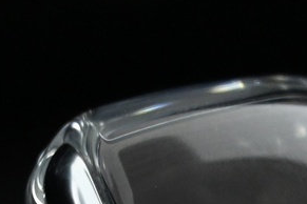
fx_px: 1635
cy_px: 538
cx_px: 354
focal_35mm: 192
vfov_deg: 6.7
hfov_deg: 10.6
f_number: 4.2
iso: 1600
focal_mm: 23
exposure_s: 1/20
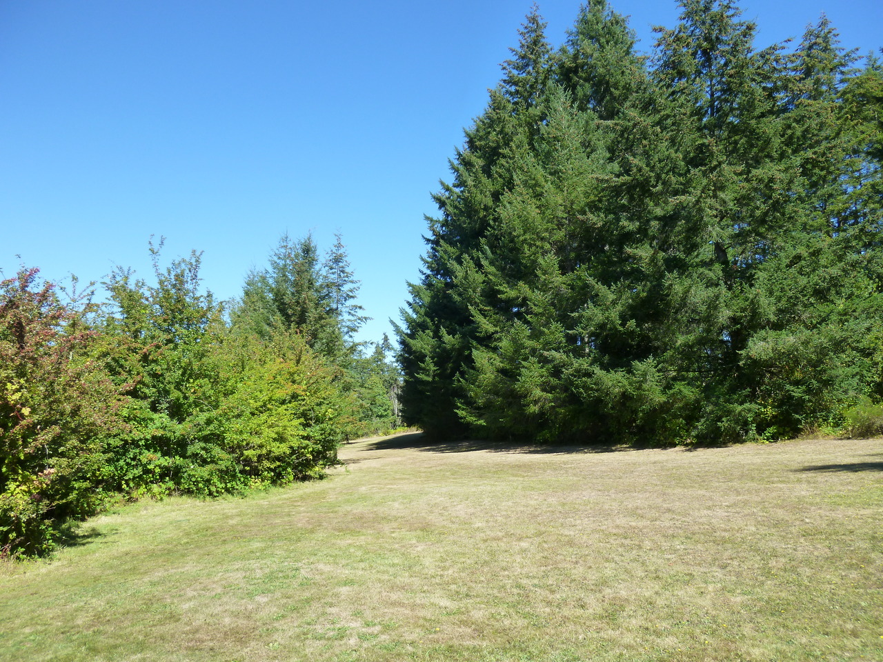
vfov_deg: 54.9
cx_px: 442
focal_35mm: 25
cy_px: 331
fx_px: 638
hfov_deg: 69.4
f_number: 3.3
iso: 125
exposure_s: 1/320
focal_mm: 4.5
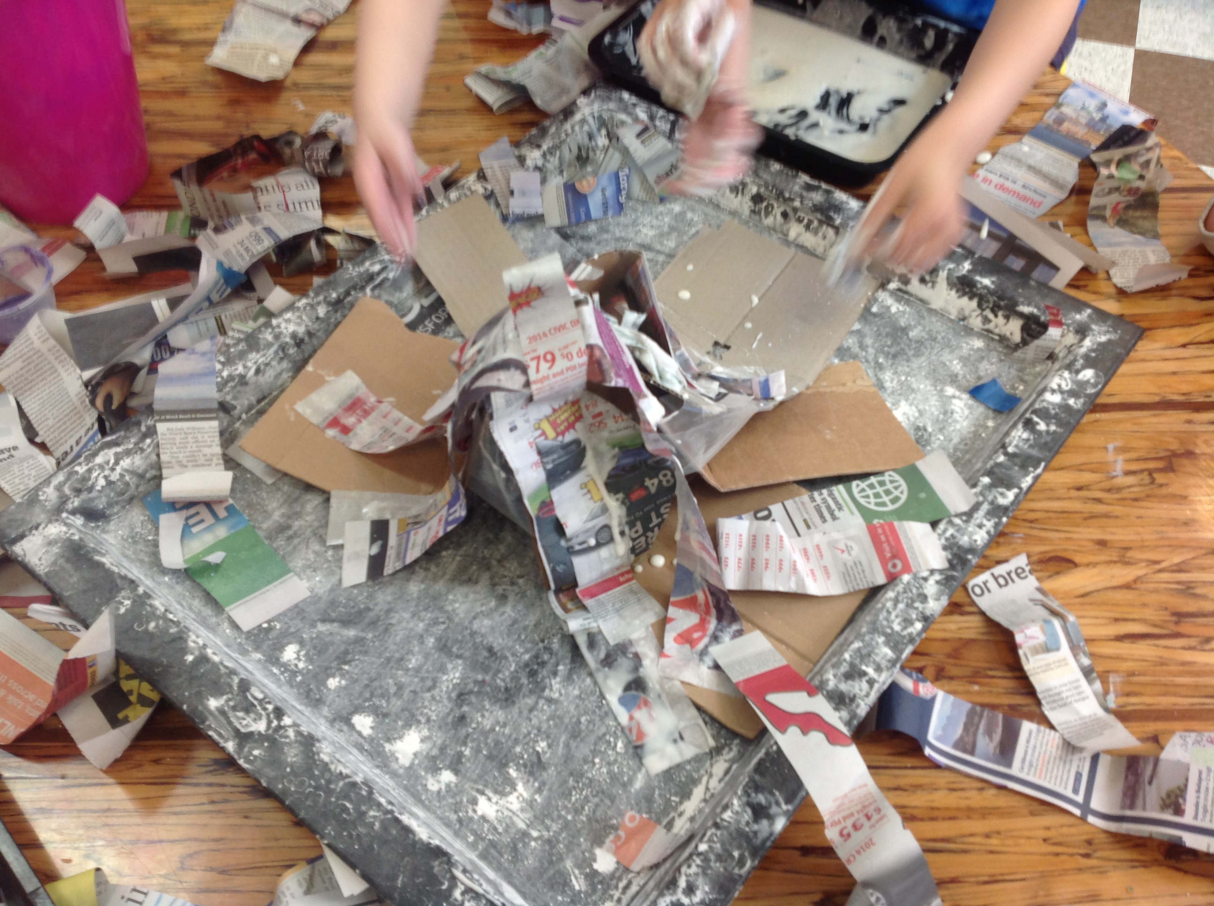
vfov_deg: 40.6
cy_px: 453
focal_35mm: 35
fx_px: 1226
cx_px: 607
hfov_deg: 52.7
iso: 50
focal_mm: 4.28
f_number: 2.4
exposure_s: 1/17
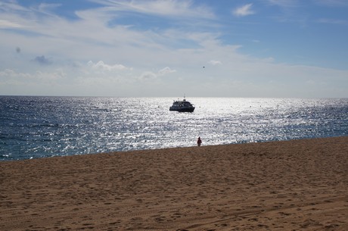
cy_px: 116
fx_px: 507
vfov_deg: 25.7
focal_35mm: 52
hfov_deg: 37.9
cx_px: 174
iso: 100
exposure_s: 1/500
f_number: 13
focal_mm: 35
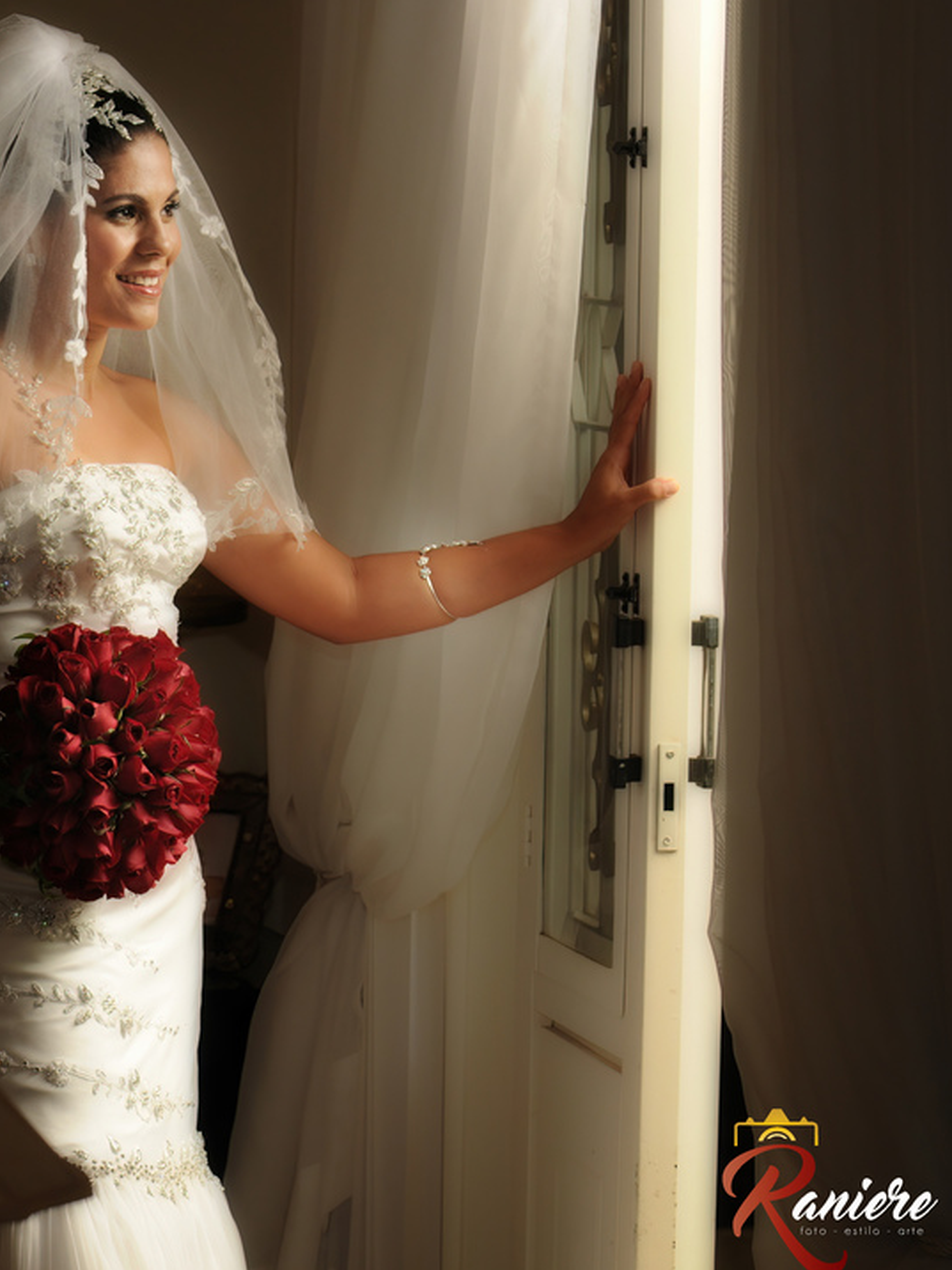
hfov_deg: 8.7
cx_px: -5
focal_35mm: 169
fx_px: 6197
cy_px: 620
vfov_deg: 11.7
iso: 500
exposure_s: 1/100
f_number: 4.5
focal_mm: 70
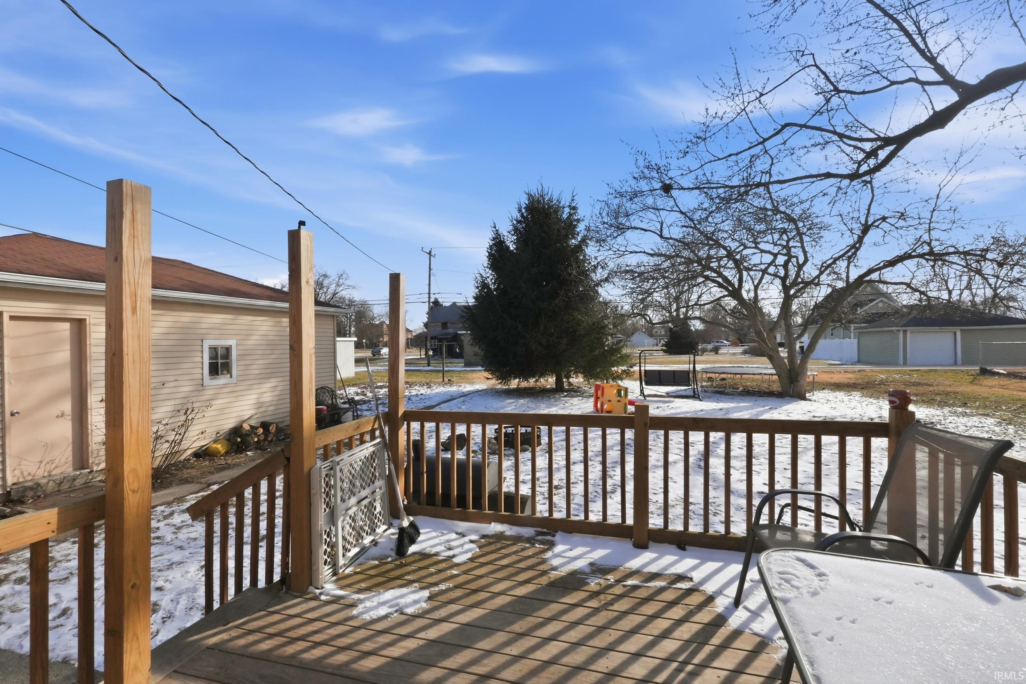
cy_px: 342
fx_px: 449
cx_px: 513
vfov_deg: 74.6
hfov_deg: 97.6
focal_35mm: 16
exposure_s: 1/500
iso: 640
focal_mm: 10.5
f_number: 16
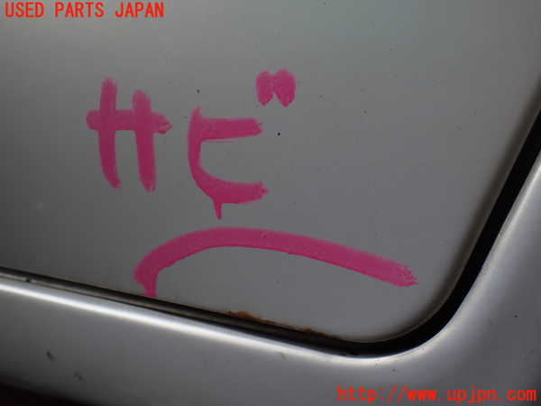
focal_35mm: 30
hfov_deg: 60.0
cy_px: 203
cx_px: 270
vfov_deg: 46.8
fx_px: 469
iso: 100
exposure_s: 1/160
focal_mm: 5.4
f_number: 2.3
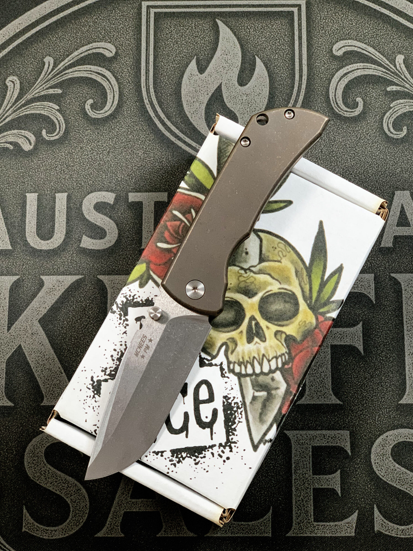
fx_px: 875
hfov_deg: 26.6
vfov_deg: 34.9
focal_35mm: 55
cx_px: 215
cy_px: 291
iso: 200
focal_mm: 6
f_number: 2.4
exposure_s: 1/60
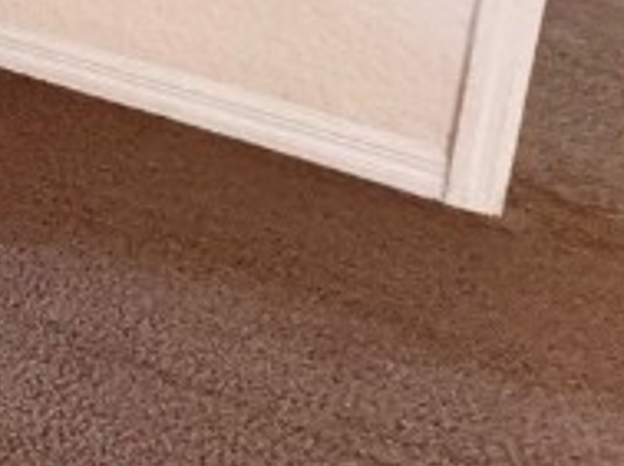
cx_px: -1023
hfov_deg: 13.5
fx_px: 1367
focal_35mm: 76
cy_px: -453
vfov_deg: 15.6
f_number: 2.2
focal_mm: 2.22
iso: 800
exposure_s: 1/60
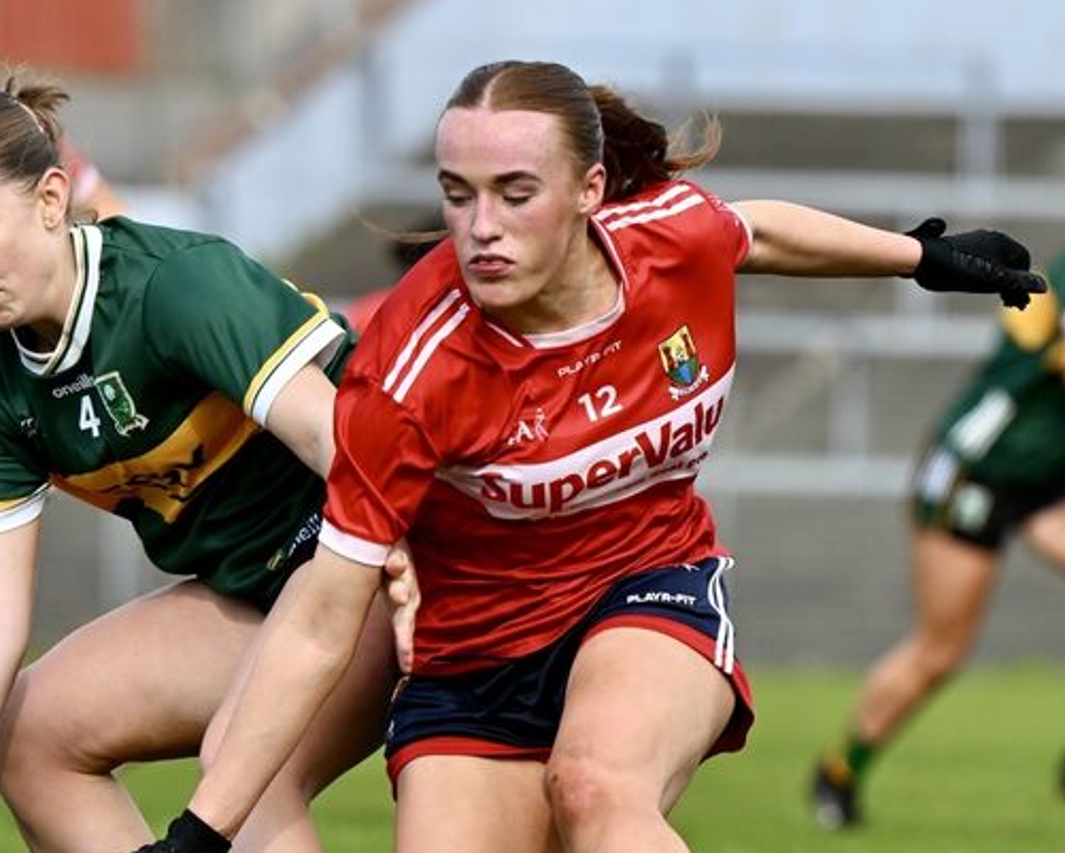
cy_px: 502
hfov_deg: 2.7
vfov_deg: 2.2
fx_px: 22667
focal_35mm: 719
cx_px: 366
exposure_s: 1/1000
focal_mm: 320
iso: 400
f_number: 6.3
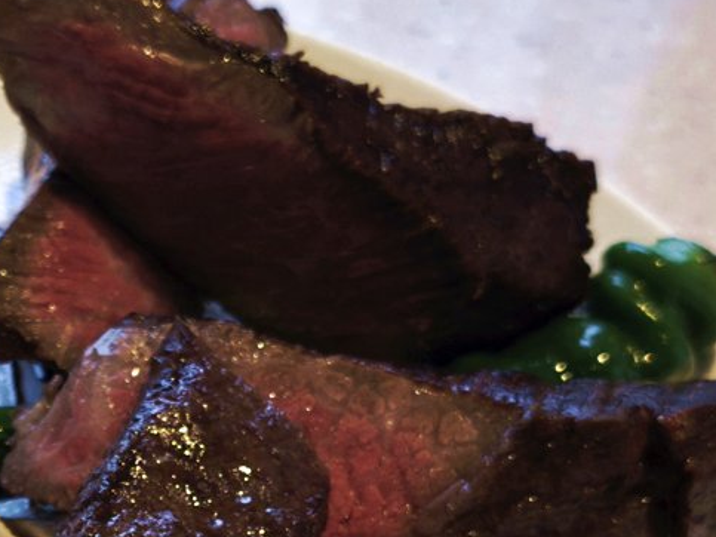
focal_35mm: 117
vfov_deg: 12.4
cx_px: 16
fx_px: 2419
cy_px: 629
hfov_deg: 16.5
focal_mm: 6.57
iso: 125
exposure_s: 1/120
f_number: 1.6
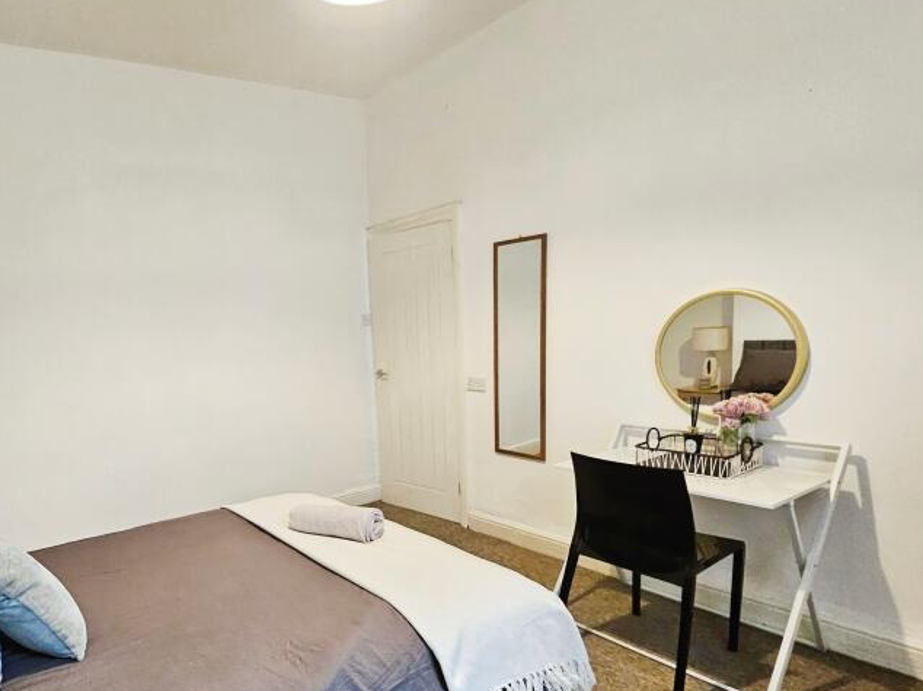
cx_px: 290
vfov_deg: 62.6
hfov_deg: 75.9
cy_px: 429
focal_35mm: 21
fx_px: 560
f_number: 2.2
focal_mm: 1.7
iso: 400
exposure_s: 1/50
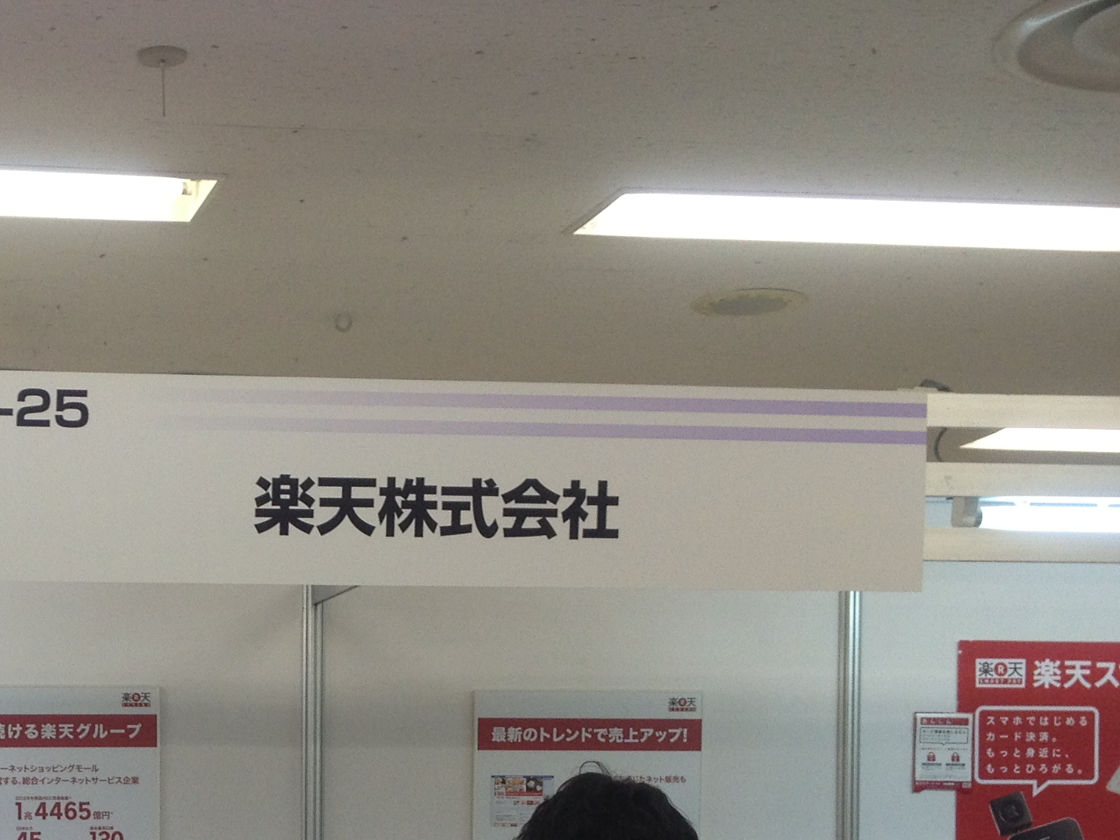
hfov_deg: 23.5
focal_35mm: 80
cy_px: 908
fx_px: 2588
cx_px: 44
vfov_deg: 17.8
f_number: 2.4
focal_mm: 4.28
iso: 80
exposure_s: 1/120
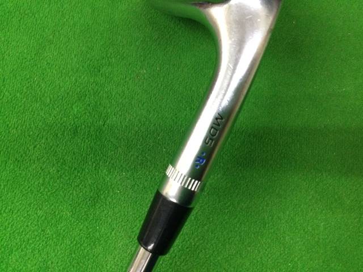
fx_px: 325
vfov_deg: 45.4
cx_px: 182
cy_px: 136
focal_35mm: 31
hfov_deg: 58.4
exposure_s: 1/30
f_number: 2.4
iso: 100
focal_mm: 3.3
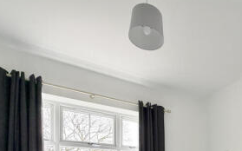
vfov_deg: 33.6
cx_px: 188
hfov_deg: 57.4
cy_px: 177
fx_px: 204
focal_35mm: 31
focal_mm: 2.22
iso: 250
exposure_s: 1/121
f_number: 2.2
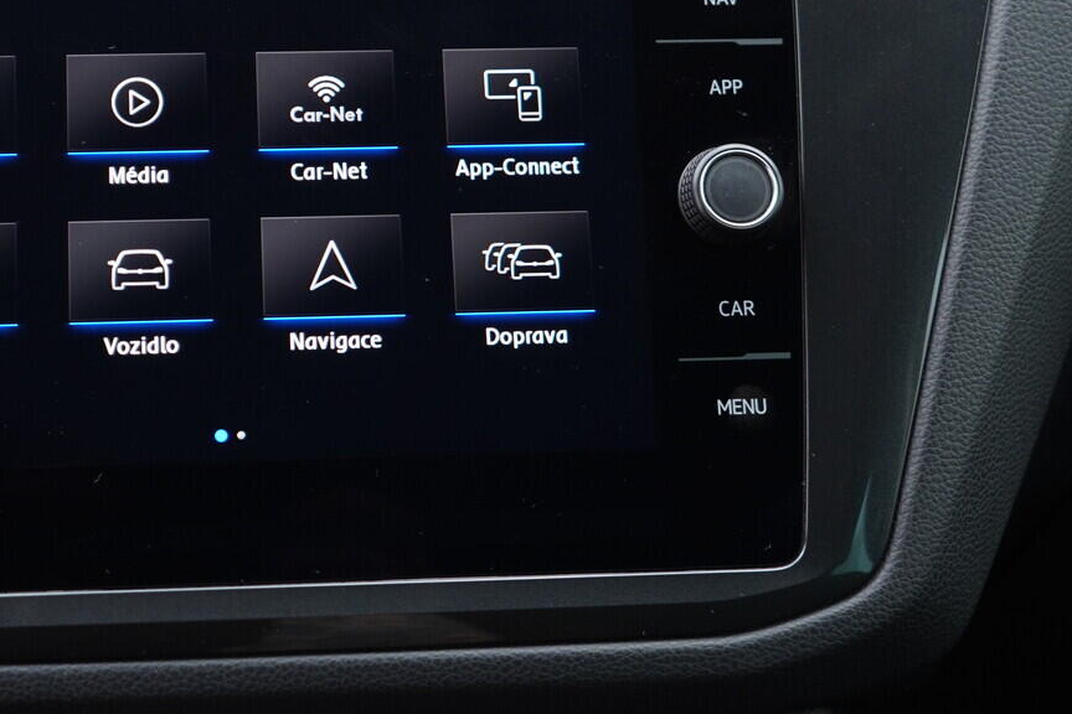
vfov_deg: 22.5
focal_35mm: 60
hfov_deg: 32.9
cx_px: 297
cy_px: 201
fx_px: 1787
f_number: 2.8
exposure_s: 1/40
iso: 200
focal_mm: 24
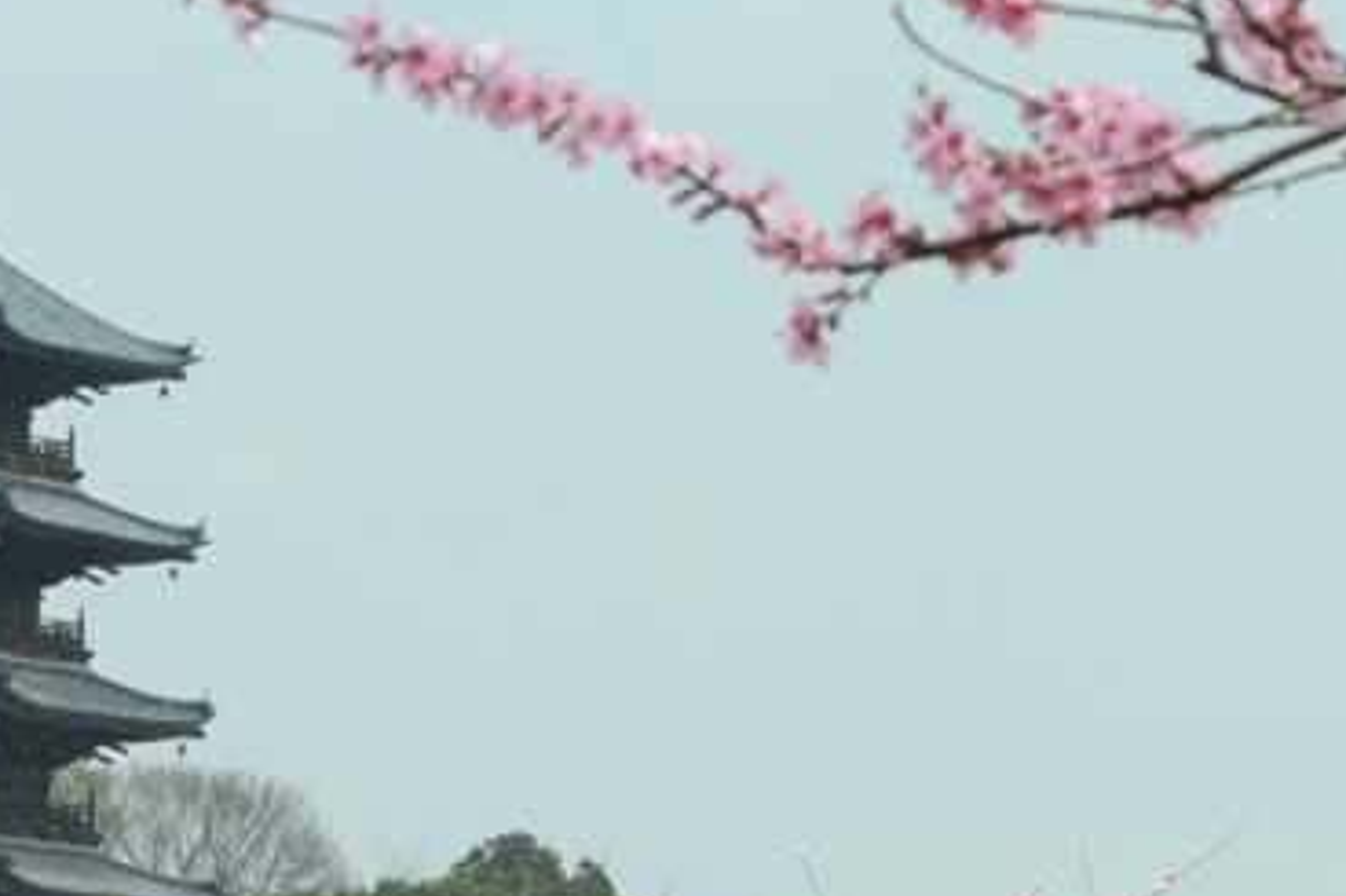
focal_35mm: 376
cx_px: 245
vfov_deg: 3.7
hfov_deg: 5.5
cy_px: 677
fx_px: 14051
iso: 800
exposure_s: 1/320
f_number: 16
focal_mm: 135
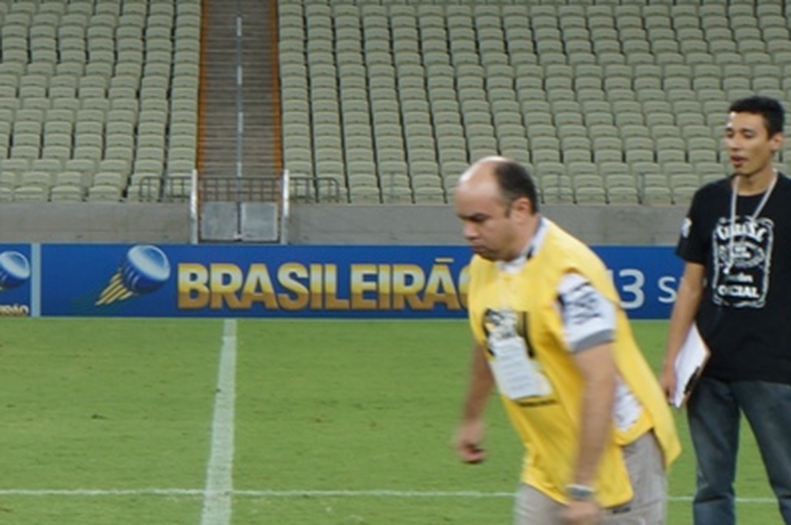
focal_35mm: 100
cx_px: 677
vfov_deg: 13.5
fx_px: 2195
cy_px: 493
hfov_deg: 20.1
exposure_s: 1/100
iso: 200
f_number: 5
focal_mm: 33
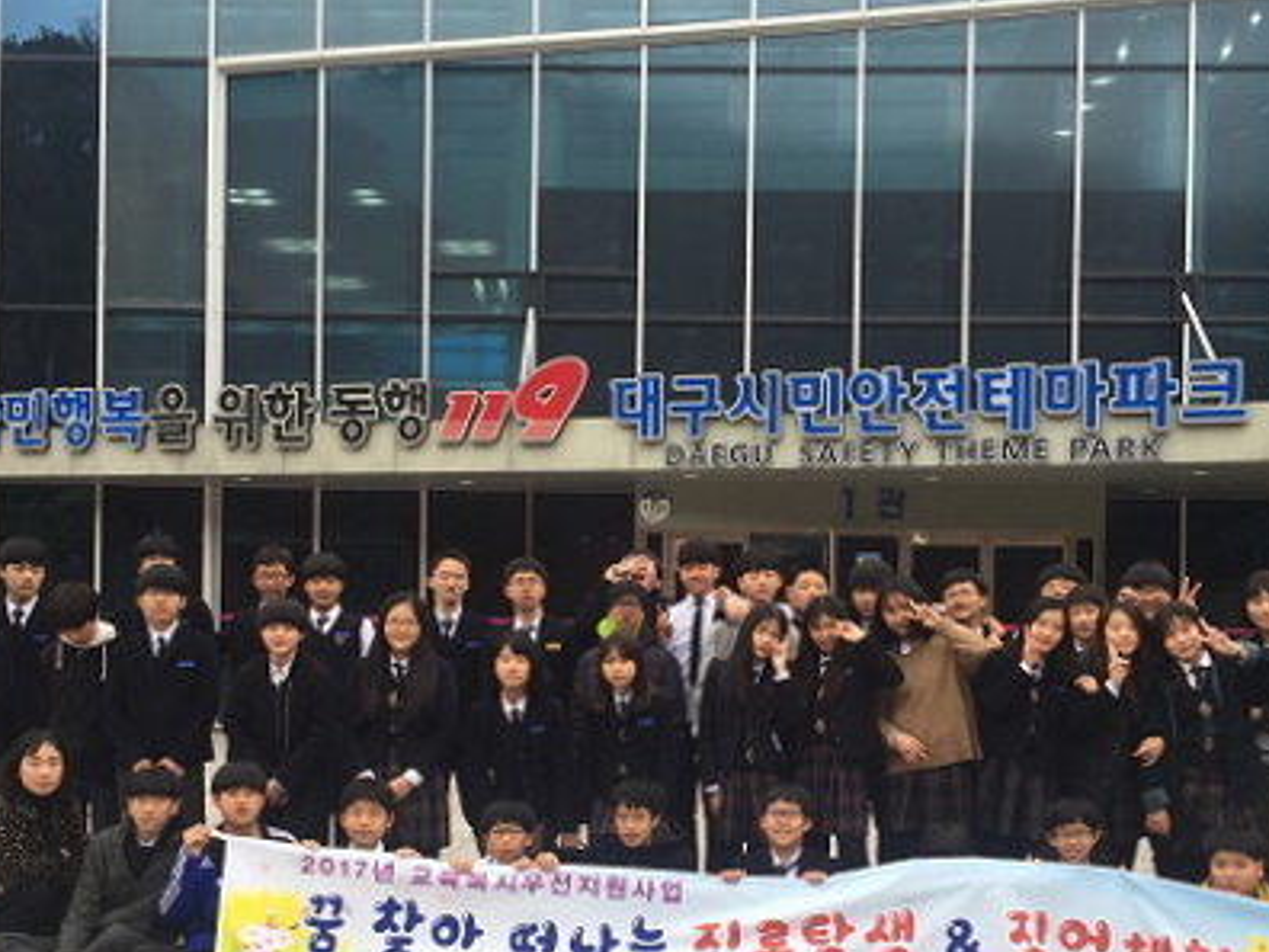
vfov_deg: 34.9
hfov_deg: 45.8
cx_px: 651
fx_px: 1503
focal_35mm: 41
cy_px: 615
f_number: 2.2
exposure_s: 1/273
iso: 32
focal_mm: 4.15
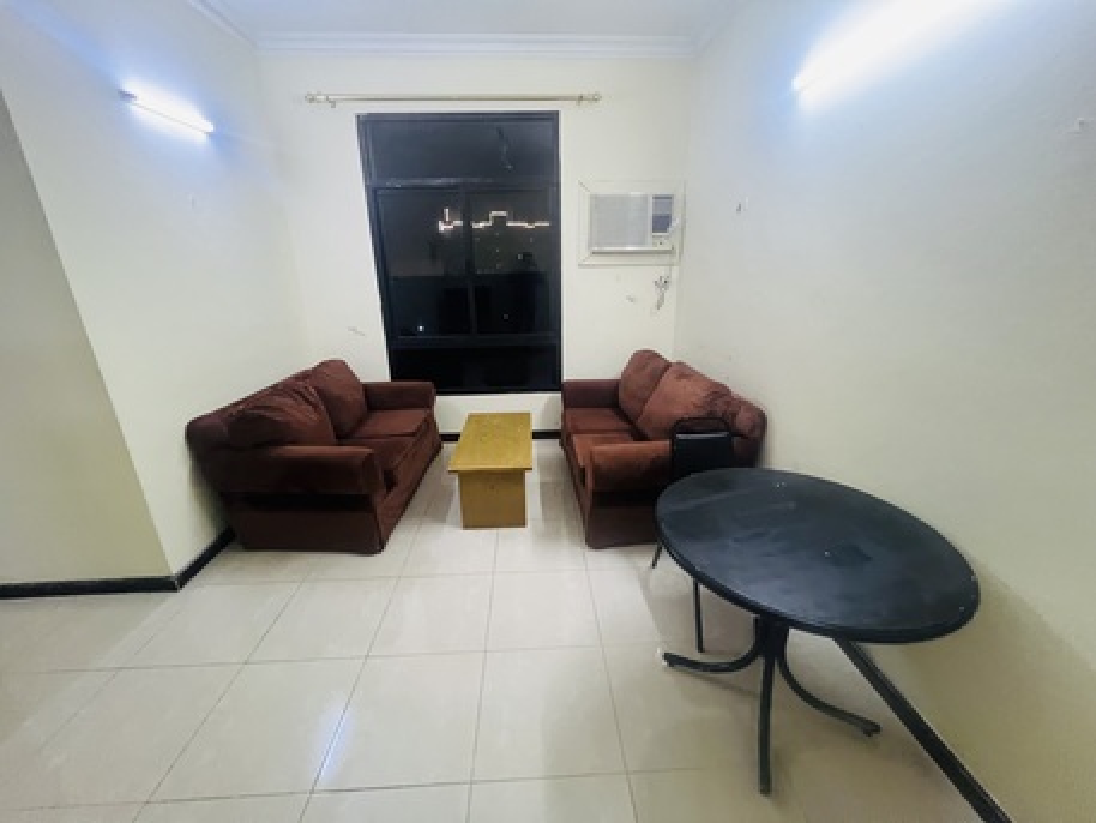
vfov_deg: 89.9
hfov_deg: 106.2
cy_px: 412
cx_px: 548
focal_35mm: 13
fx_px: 412
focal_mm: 1.57
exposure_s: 1/50
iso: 640
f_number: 1.8
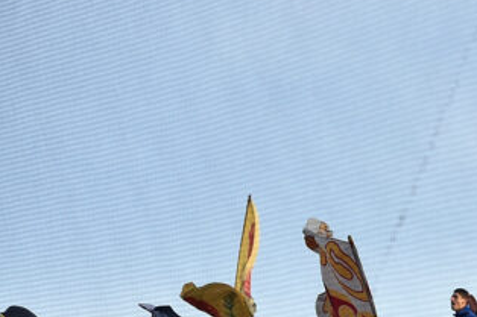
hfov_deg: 5.7
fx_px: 4754
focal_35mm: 359
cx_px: 716
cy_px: 422
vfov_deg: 3.8
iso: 800
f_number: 4
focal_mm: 110
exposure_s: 1/2000
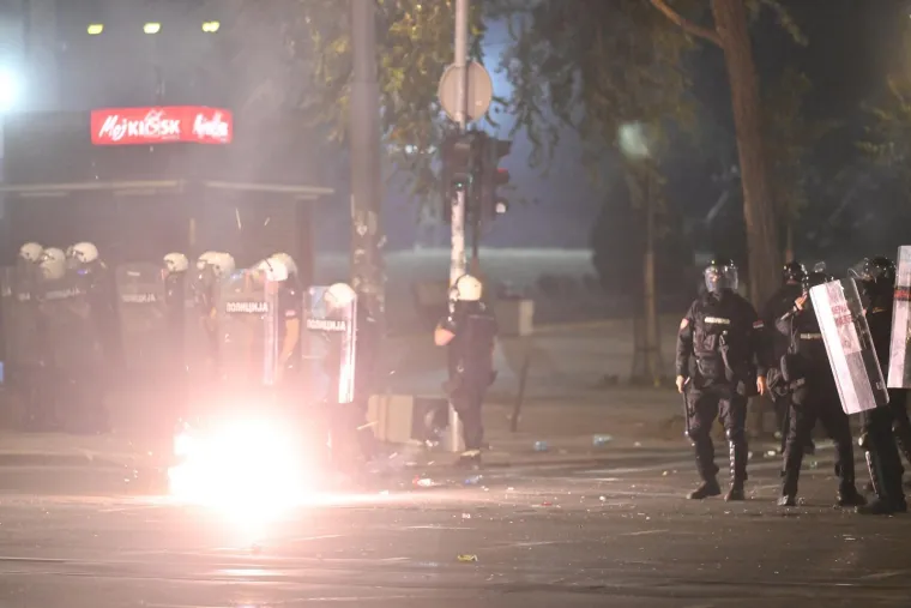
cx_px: 456
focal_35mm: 200
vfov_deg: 6.9
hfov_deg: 10.3
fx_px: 5062
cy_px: 304
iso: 10000
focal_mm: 200
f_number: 2.8
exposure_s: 1/200
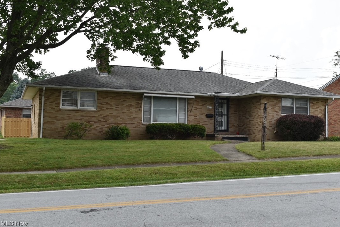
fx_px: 463
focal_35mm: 49
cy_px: 112
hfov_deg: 40.4
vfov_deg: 27.5
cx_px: 173
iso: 125
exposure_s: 1/250
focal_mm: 32
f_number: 8
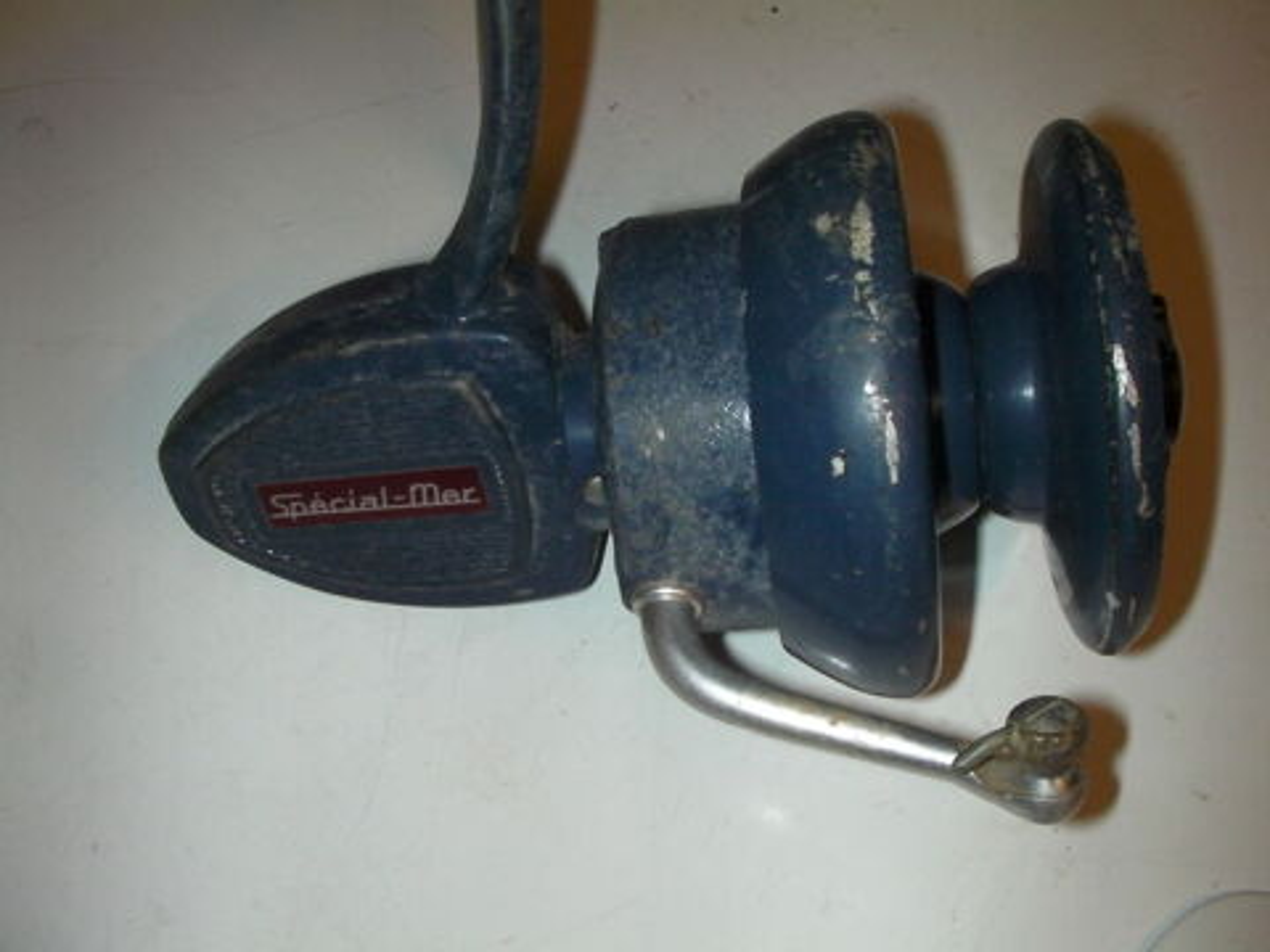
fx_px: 1394
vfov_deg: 37.7
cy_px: 476
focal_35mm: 38
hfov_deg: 49.0
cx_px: 635
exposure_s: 1/30
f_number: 5.6
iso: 200
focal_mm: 6.3
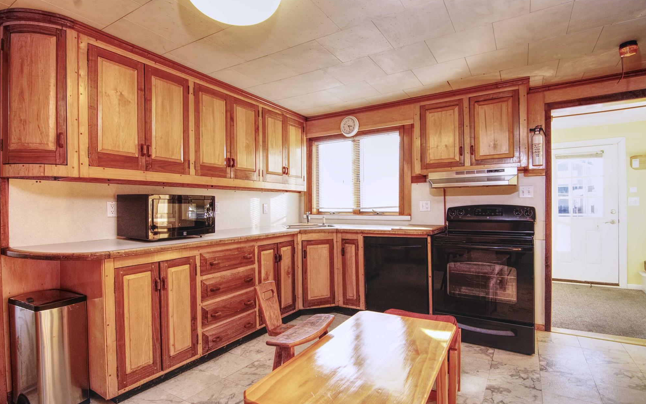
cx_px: 324
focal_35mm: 18
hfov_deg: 92.6
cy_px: 210
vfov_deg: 66.3
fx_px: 309
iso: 320
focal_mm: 11
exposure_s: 1/20
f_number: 9
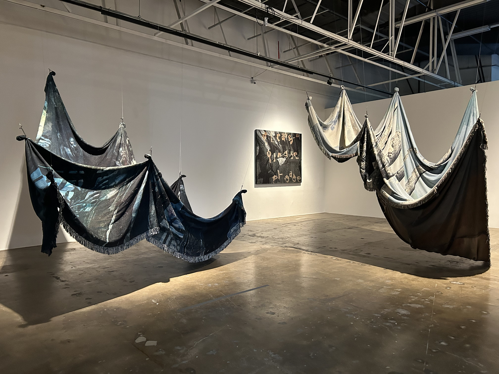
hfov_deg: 67.3
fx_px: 375
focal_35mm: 26
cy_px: 187
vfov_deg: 53.1
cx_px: 250
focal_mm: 5.7
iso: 500
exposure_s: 1/50
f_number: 1.5
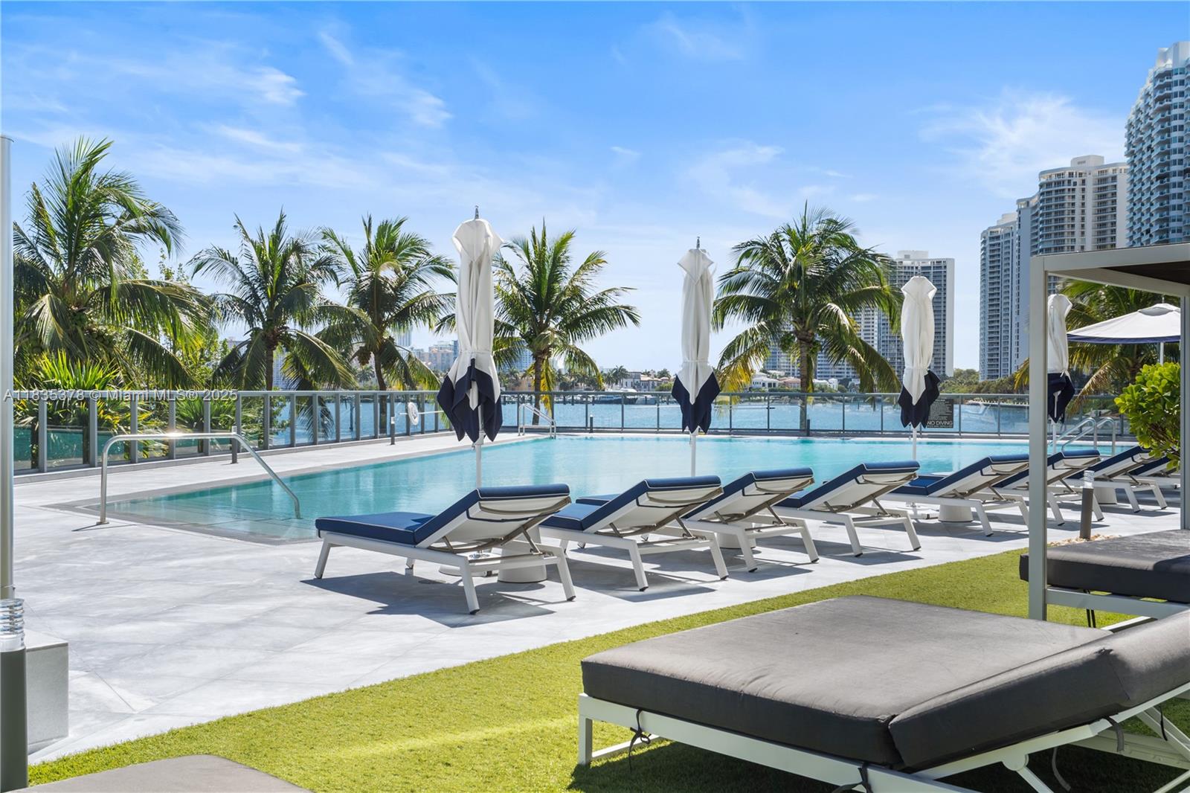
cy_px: 396
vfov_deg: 37.8
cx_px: 595
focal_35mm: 35
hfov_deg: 54.4
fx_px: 1157
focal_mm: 35
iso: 250
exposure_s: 1/50
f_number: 13
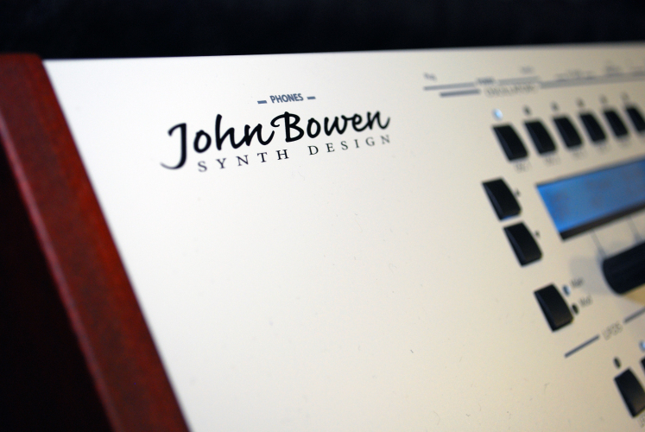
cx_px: 322
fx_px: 969
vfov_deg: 25.1
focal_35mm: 54
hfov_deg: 36.8
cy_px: 216
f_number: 5.3
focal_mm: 36
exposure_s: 1/60
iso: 320
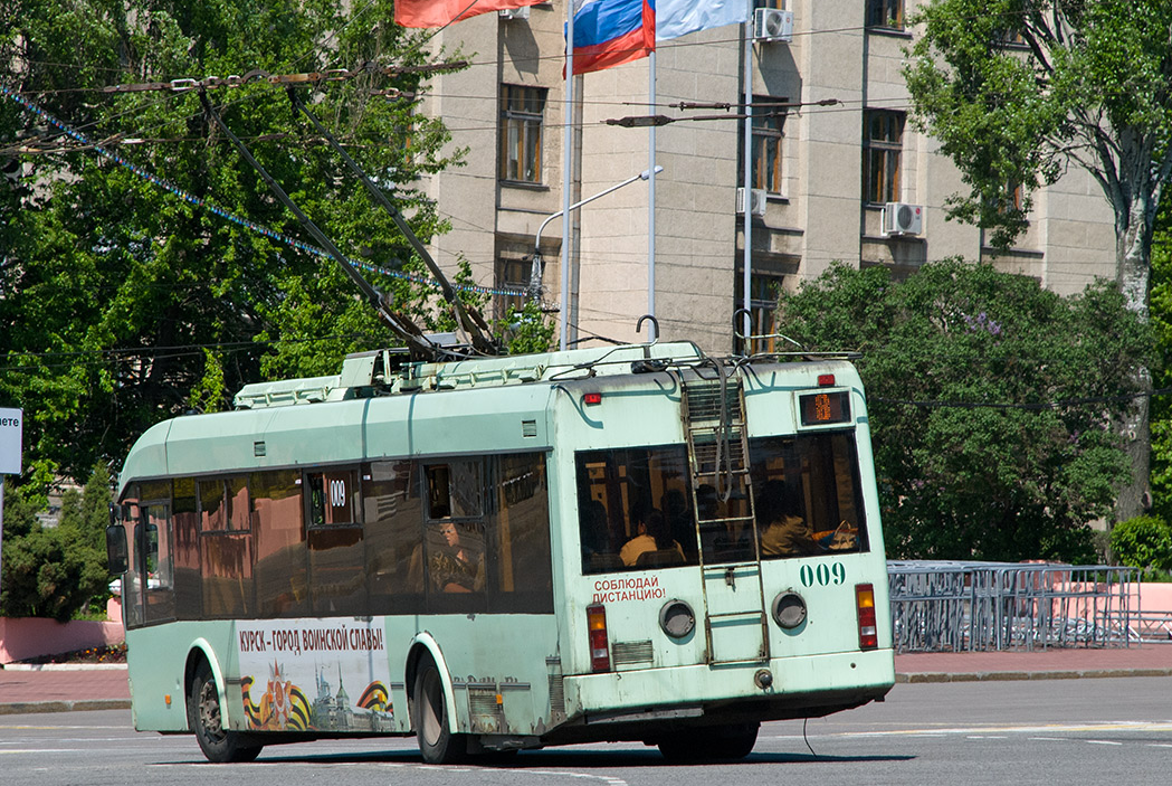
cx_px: 518
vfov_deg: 6.0
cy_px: 379
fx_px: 7551
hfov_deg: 8.9
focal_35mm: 232
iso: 160
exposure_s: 1/800
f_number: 9
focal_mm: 135
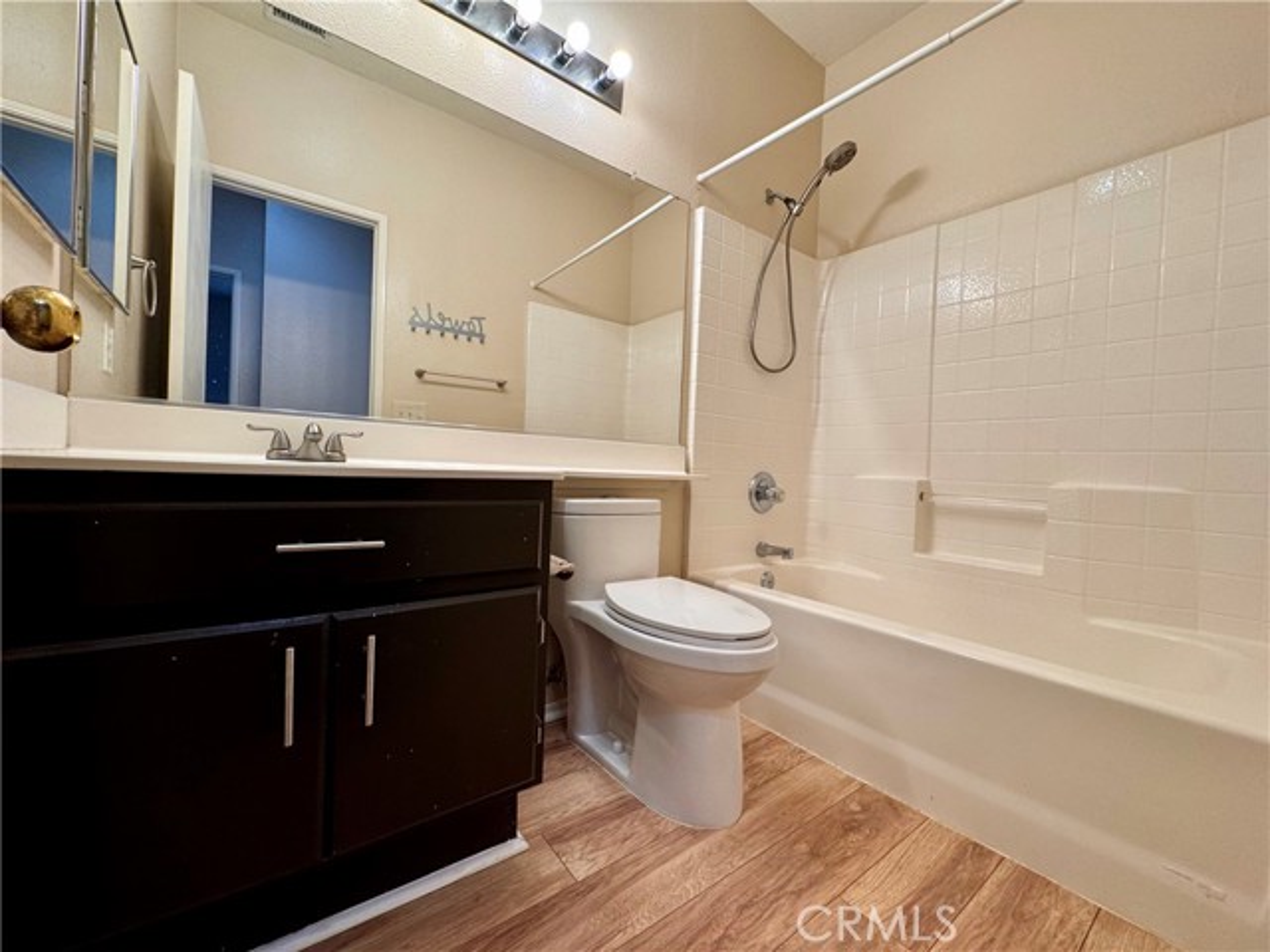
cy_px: 476
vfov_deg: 85.7
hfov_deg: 102.1
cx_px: 635
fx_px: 514
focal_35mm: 14
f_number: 2.2
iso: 100
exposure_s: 1/120
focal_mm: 2.22
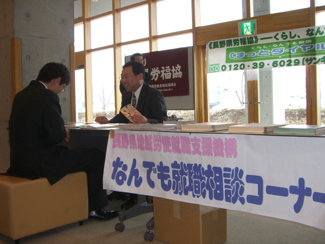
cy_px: 122
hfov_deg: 49.0
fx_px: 357
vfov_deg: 37.7
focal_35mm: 38
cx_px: 162
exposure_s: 1/80
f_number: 2.7
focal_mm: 6.2
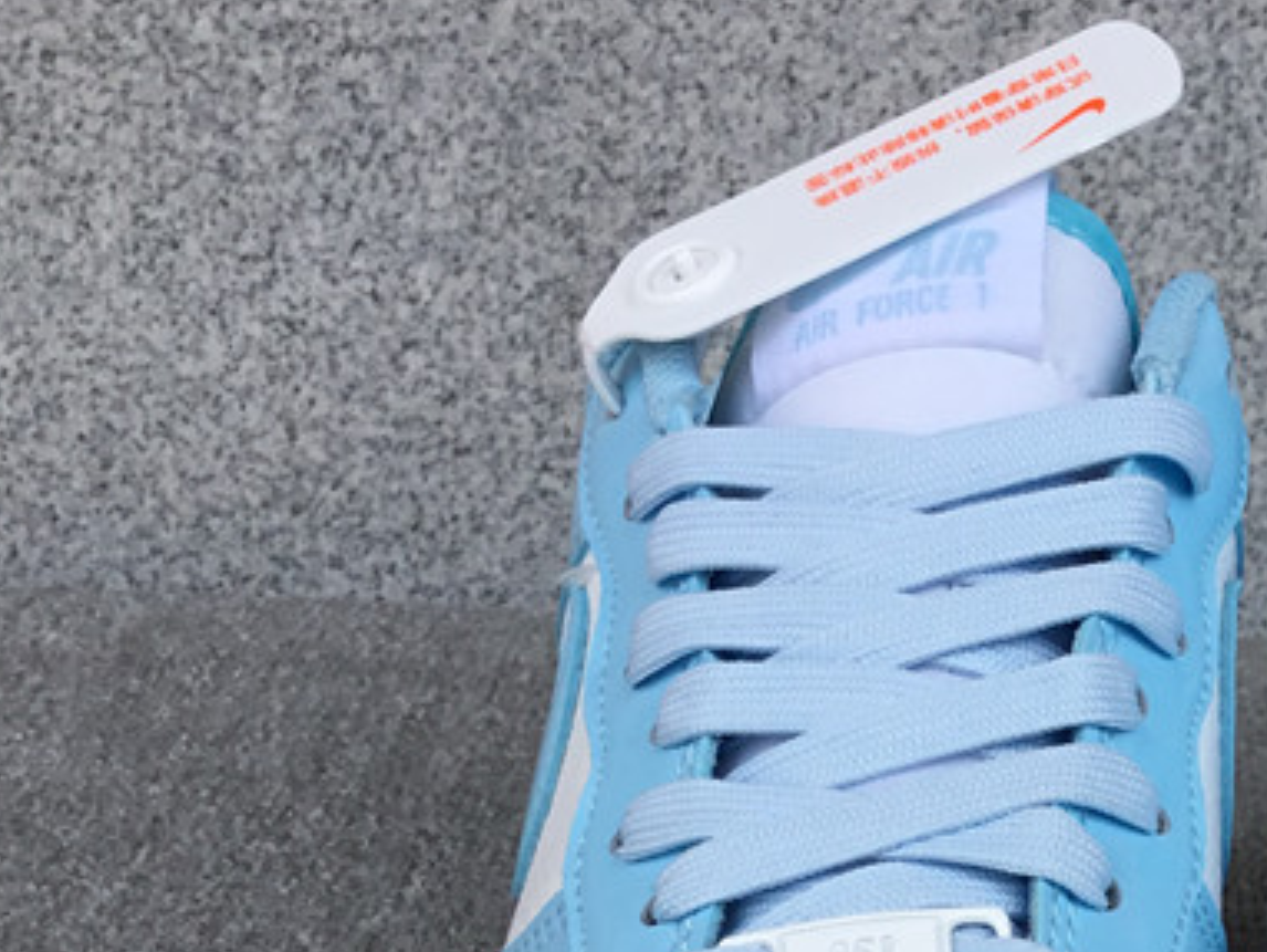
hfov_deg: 25.7
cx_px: 1177
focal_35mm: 73
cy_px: 1053
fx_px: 2674
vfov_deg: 19.3
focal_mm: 3.3
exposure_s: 1/741
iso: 25
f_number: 2.4
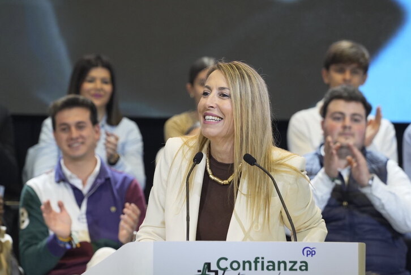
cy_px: 138
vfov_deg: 4.6
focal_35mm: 300
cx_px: 206
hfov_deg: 6.9
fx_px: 3427
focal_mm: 200
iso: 1250
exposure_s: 1/160
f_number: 5
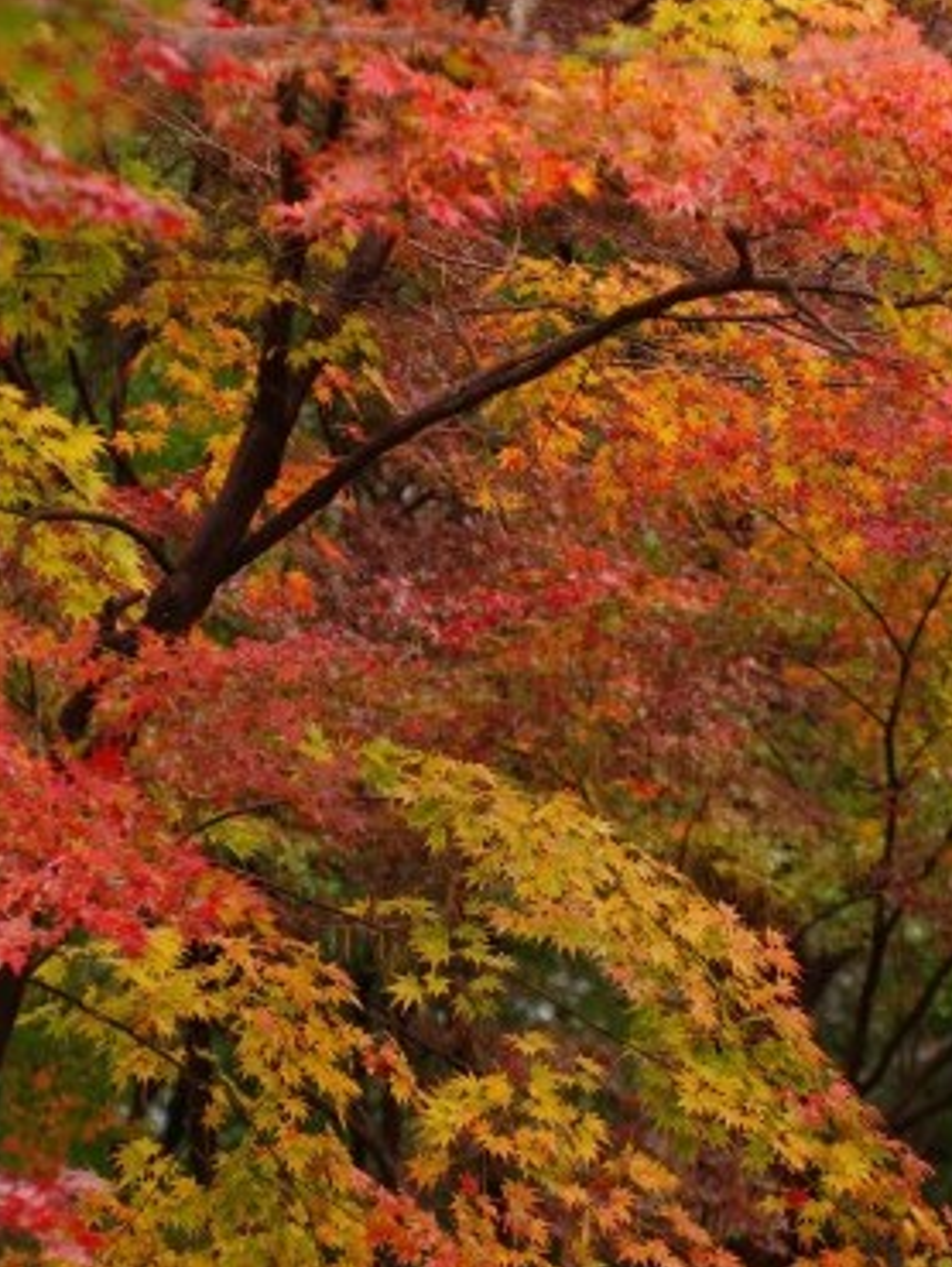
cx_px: 396
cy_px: 507
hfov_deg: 4.4
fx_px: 12267
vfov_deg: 5.9
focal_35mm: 335
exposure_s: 1/250
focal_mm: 123
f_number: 3.5
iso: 200
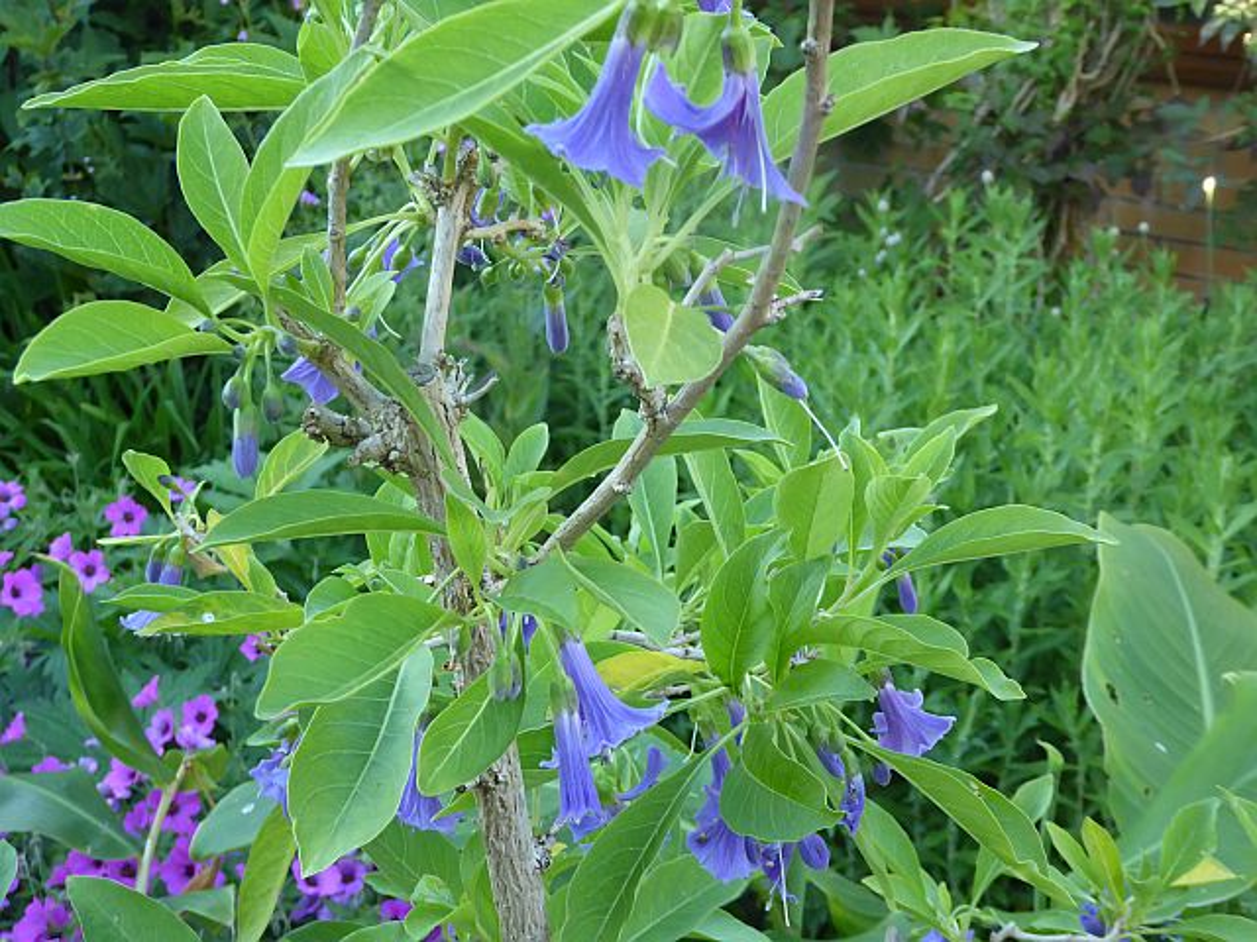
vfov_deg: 27.5
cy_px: 471
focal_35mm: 53
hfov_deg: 36.2
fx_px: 1925
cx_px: 628
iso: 250
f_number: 4.1
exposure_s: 1/60
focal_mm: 9
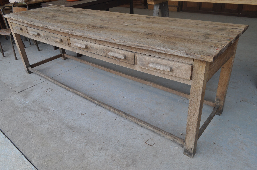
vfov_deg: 47.8
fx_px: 193
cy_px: 85
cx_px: 128
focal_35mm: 27
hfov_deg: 67.4
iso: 200
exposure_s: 1/160
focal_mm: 18
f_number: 6.3
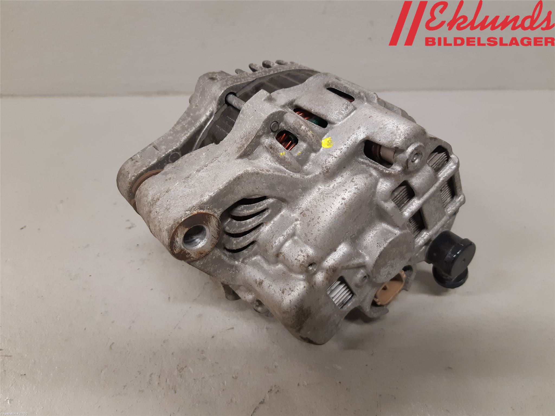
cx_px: 278
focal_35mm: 26
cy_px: 208
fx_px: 417
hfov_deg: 67.3
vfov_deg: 53.1
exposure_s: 1/50
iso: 200
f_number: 1.7
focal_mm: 3.93
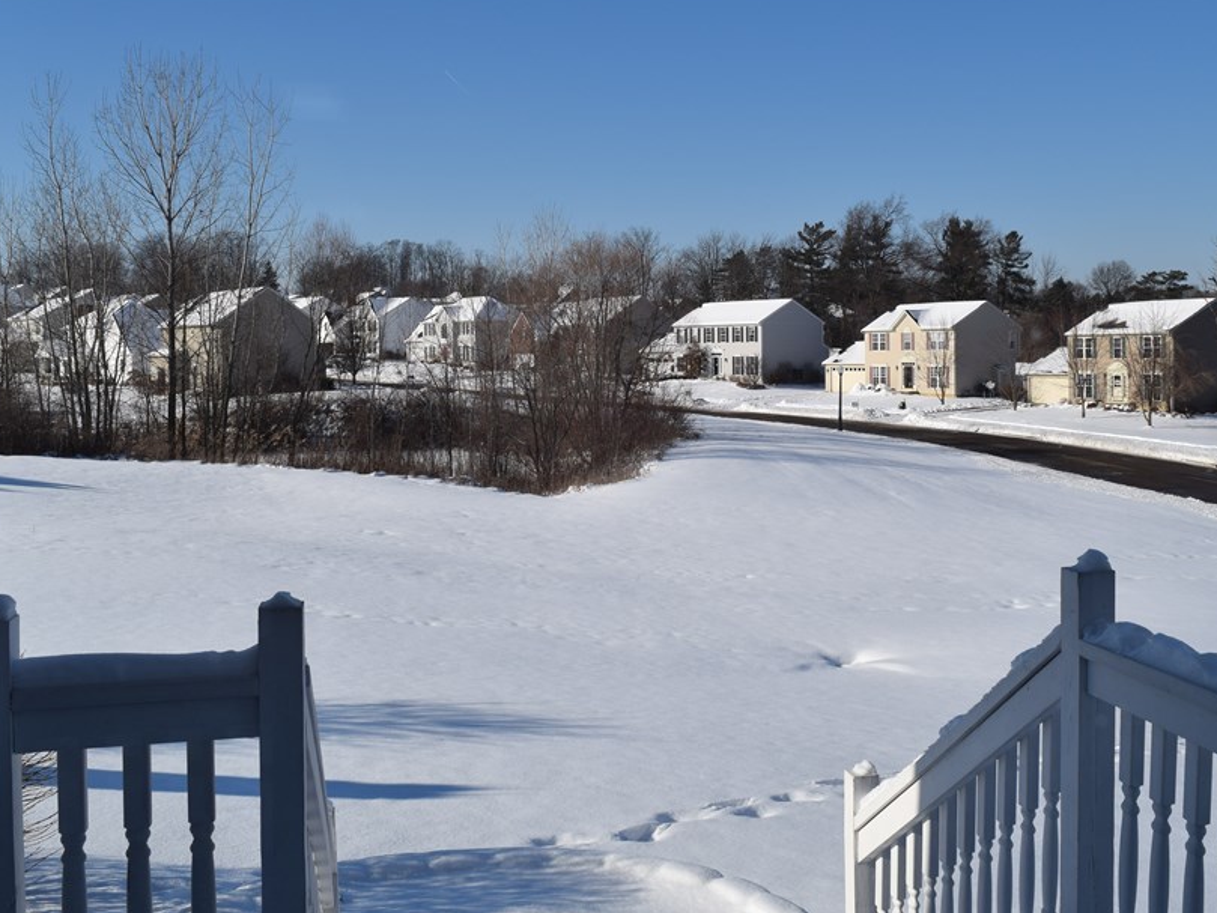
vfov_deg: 35.3
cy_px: 378
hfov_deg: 46.1
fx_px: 1429
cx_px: 648
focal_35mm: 41
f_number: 11
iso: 200
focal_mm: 21
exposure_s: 1/500
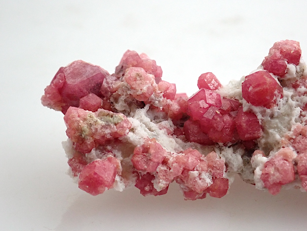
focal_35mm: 100
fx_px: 887
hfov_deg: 19.6
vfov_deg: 14.8
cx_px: 154
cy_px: 116
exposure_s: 1/40
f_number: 4.9
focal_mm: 18
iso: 800
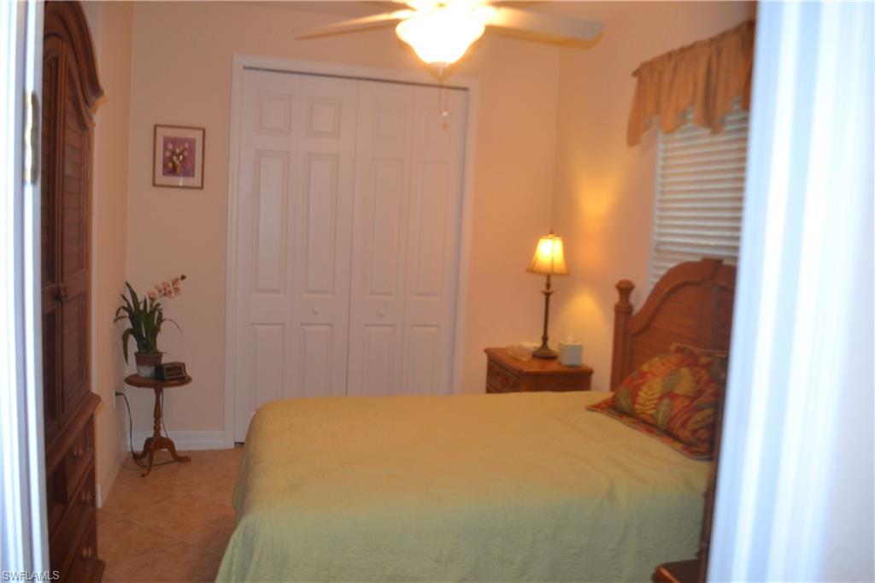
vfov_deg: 47.9
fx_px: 656
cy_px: 292
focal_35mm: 27
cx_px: 438
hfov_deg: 67.4
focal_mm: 18
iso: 800
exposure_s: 1/60
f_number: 3.5
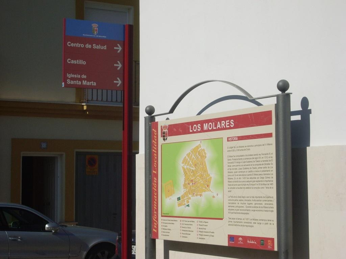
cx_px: 173
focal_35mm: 81
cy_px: 130
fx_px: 810
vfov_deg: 18.2
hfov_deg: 24.1
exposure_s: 1/350
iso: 80
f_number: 11.3
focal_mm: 13.5
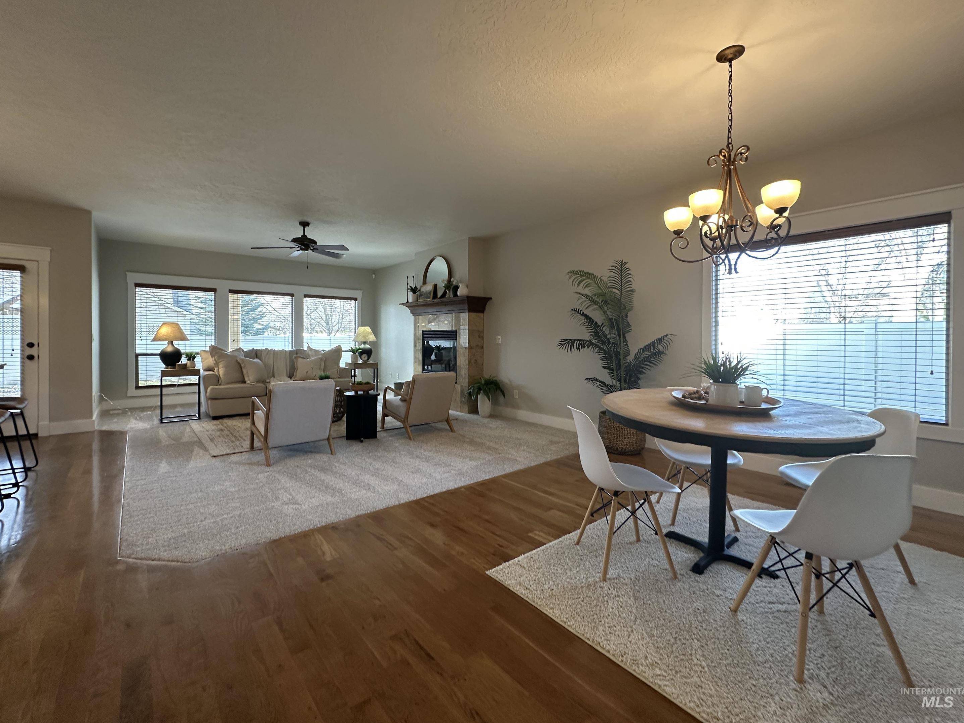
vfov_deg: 81.6
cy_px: 339
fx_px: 418
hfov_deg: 98.1
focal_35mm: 15
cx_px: 462
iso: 160
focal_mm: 2.22
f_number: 2.2
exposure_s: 1/60
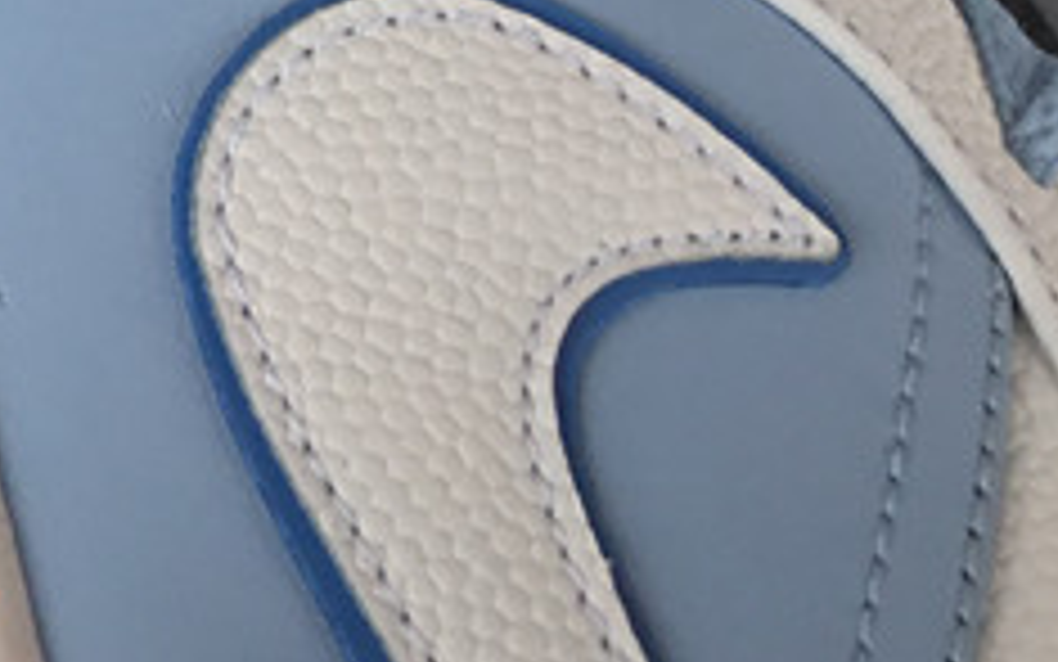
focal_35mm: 126
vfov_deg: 9.9
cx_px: -900
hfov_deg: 14.4
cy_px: -520
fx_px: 3634
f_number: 2.4
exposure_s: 1/127
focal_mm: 3.3
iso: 25
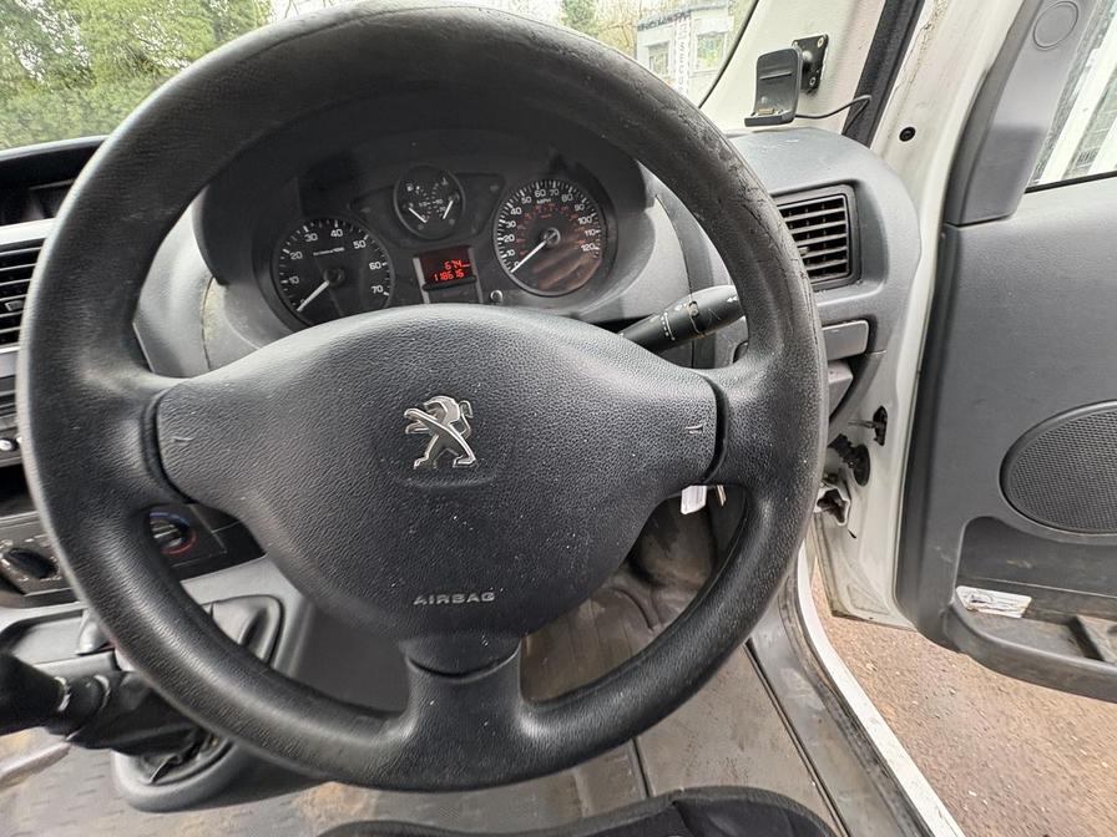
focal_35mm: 14
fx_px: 452
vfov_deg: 85.7
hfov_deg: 102.1
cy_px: 418
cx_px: 558
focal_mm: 2.22
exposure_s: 1/90
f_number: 2.2
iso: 200
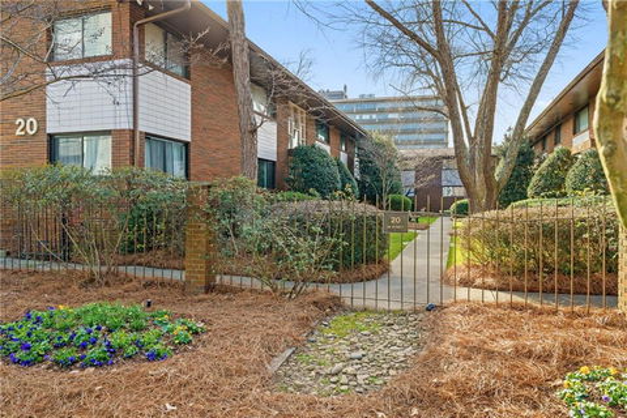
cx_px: 314
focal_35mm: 26
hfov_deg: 70.4
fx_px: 444
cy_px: 209
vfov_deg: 50.4
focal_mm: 25.5
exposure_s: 1/640
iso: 1250
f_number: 7.1
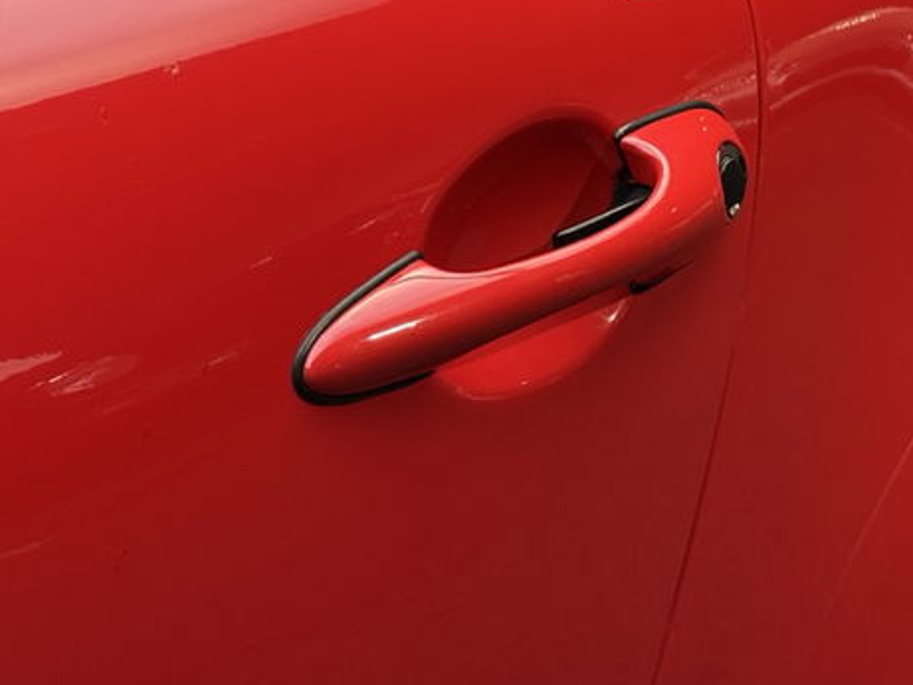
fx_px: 2111
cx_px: 757
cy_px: 133
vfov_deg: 18.3
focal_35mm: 80
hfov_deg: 24.0
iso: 160
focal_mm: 6.76
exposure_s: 1/50
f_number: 1.78
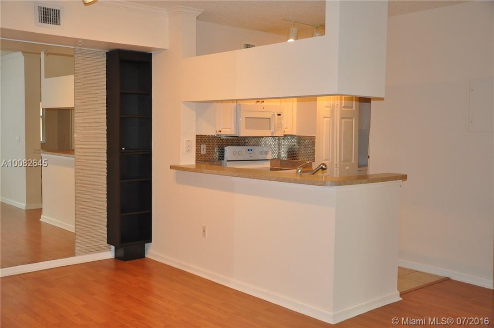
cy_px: 164
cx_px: 247
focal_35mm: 39
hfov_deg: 49.6
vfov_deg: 34.1
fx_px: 534
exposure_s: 1/60
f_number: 4
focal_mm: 26
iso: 800
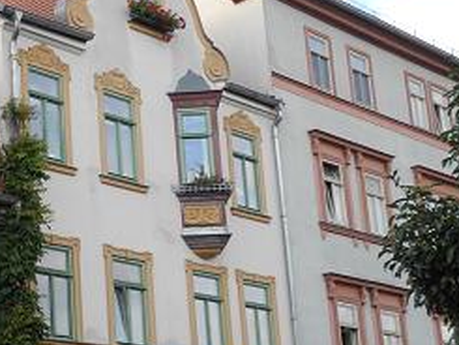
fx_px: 1247
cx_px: 36
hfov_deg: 20.4
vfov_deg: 15.7
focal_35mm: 94
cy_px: 216
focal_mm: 9.7
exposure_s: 1/250
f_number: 3.2
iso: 100
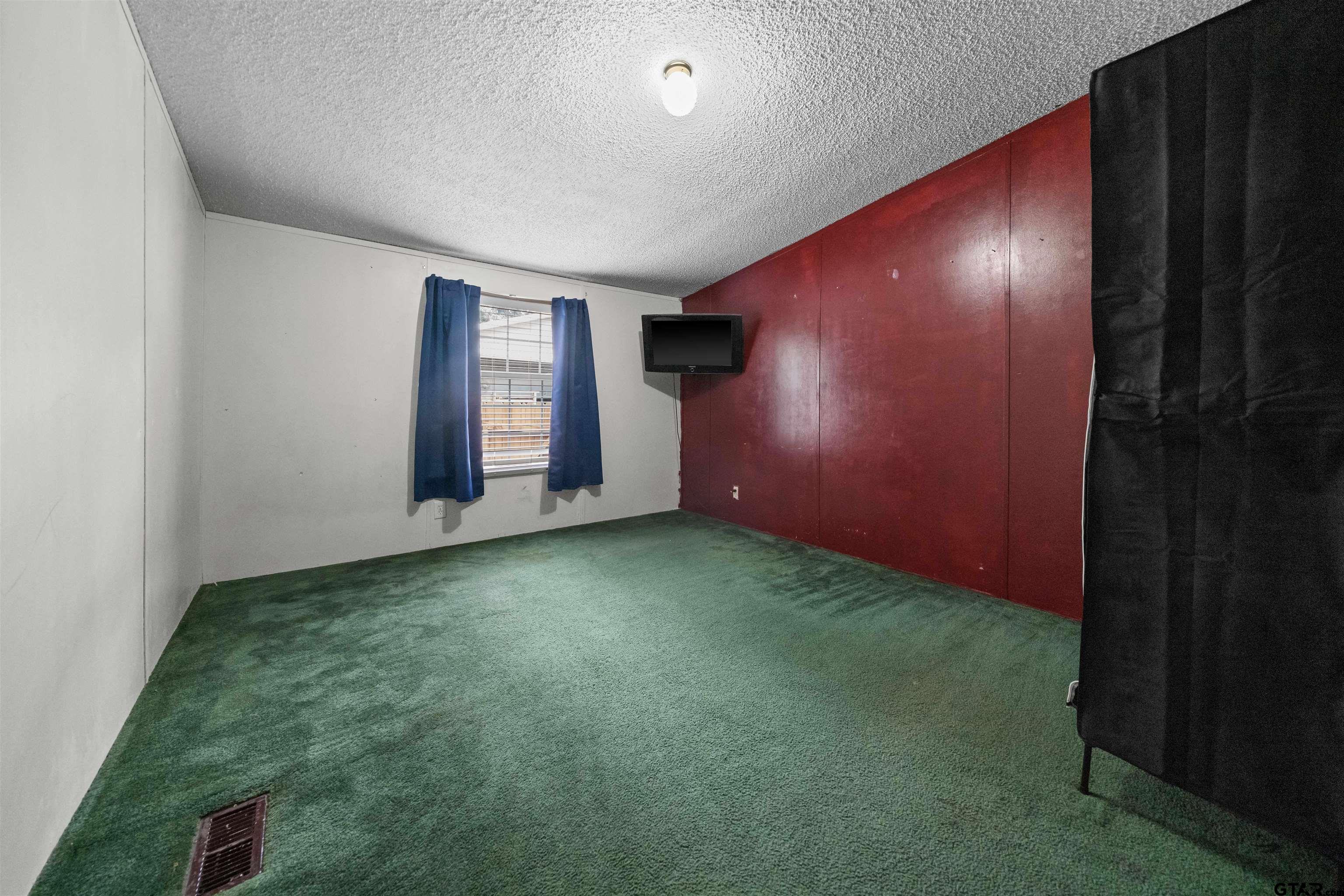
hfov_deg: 112.6
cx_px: 672
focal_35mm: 12
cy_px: 448
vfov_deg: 90.0
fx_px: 448
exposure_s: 1/30
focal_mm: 12
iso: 2000
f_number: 6.3
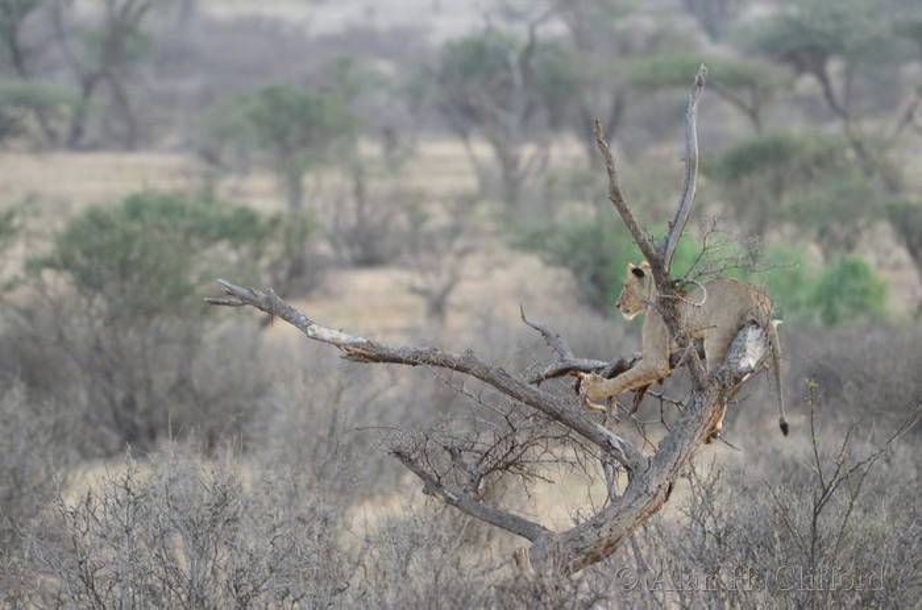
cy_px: 305
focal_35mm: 600
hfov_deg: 3.4
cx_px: 461
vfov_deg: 2.3
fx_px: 15328
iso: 1600
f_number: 5.6
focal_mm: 400
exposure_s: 1/400
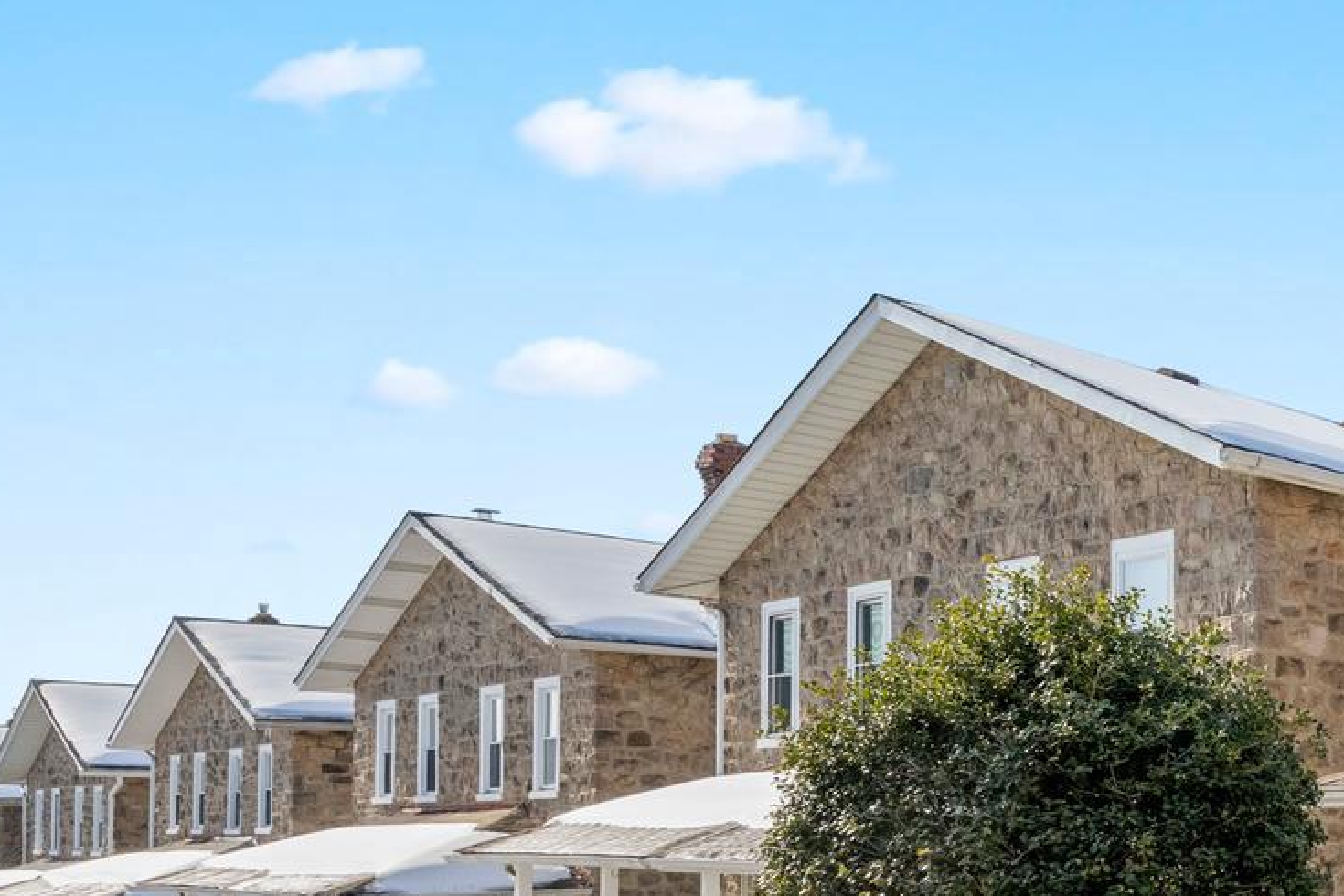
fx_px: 1456
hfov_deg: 32.6
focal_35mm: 39
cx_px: 1852
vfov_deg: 32.5
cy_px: 807
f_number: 7.1
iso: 800
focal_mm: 14
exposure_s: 1/2500
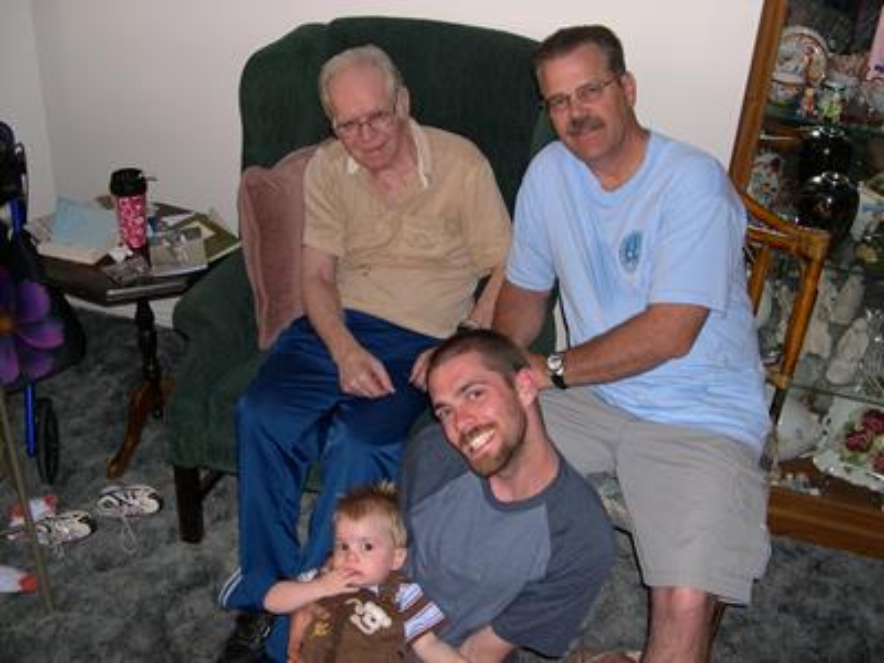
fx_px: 970
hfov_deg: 49.0
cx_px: 442
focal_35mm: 38
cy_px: 332
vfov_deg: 37.7
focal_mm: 8
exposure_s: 1/60
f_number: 2.8
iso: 100
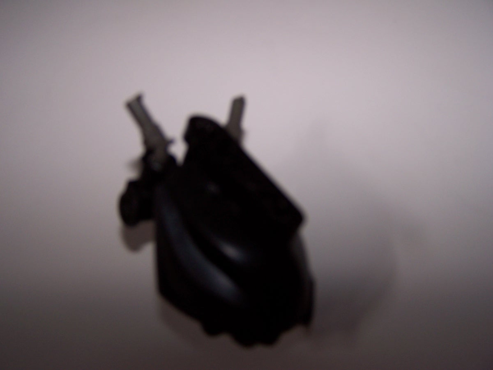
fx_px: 541
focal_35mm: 38
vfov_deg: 37.7
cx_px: 246
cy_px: 185
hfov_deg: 49.0
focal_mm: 6.3
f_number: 2.8
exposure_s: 1/60
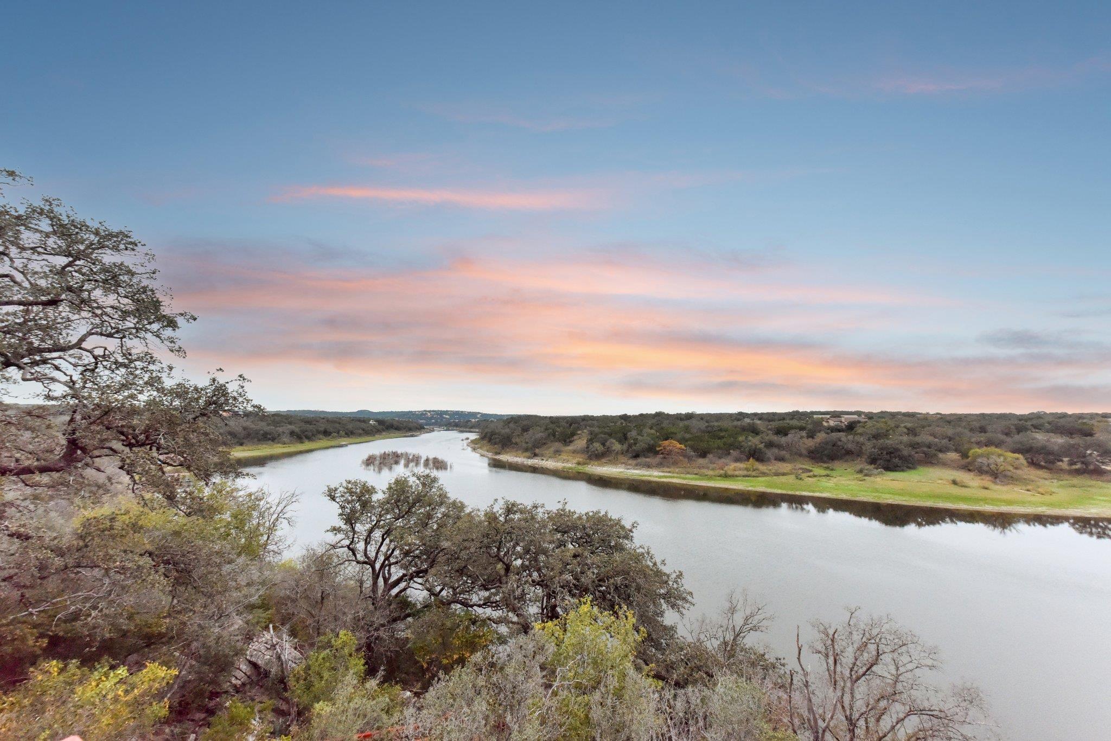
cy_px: 370
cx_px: 556
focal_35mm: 14
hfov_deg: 104.2
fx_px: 432
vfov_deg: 81.2
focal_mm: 14
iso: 1250
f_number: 8
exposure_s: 1/15
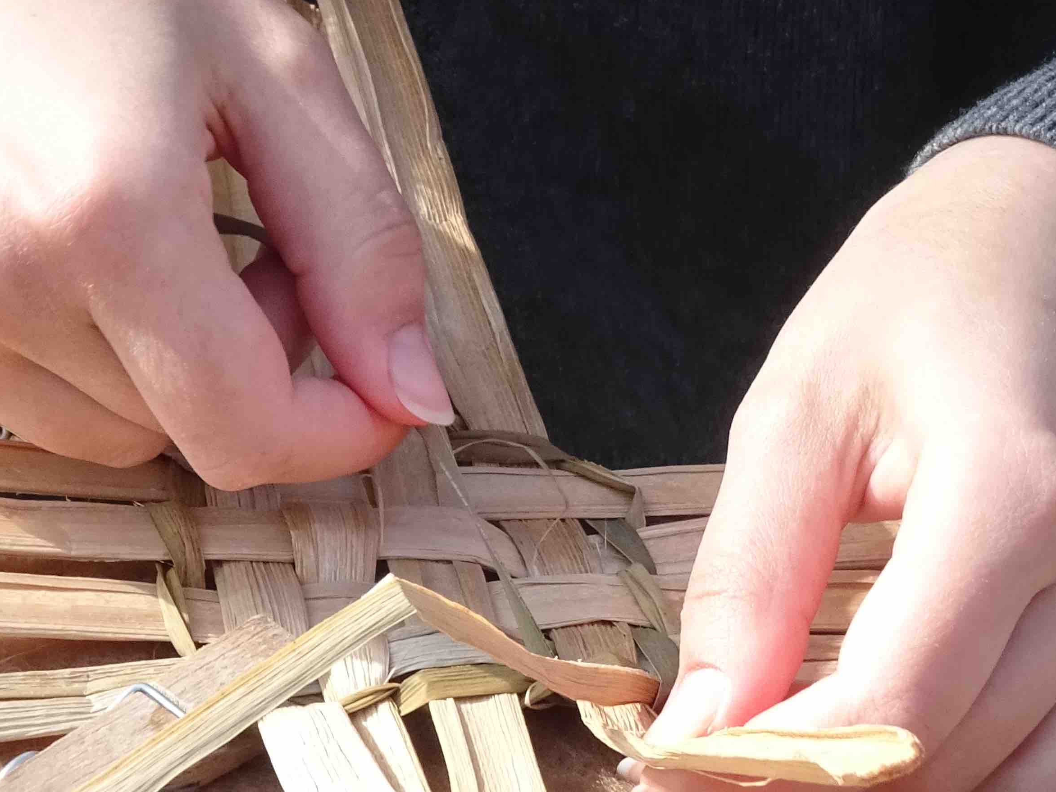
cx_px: 597
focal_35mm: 305
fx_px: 9304
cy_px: 473
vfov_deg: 4.9
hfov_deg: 6.5
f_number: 5.6
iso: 125
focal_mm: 24.99
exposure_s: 1/160
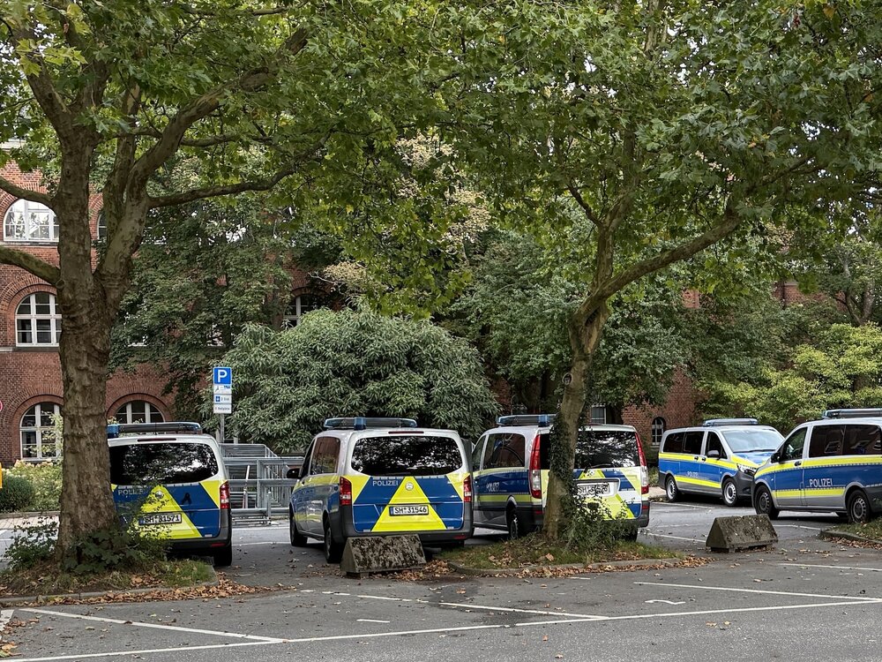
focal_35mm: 24
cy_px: 331
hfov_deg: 71.6
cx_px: 441
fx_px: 612
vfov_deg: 56.8
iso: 200
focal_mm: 6.76
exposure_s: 1/121
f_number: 1.78
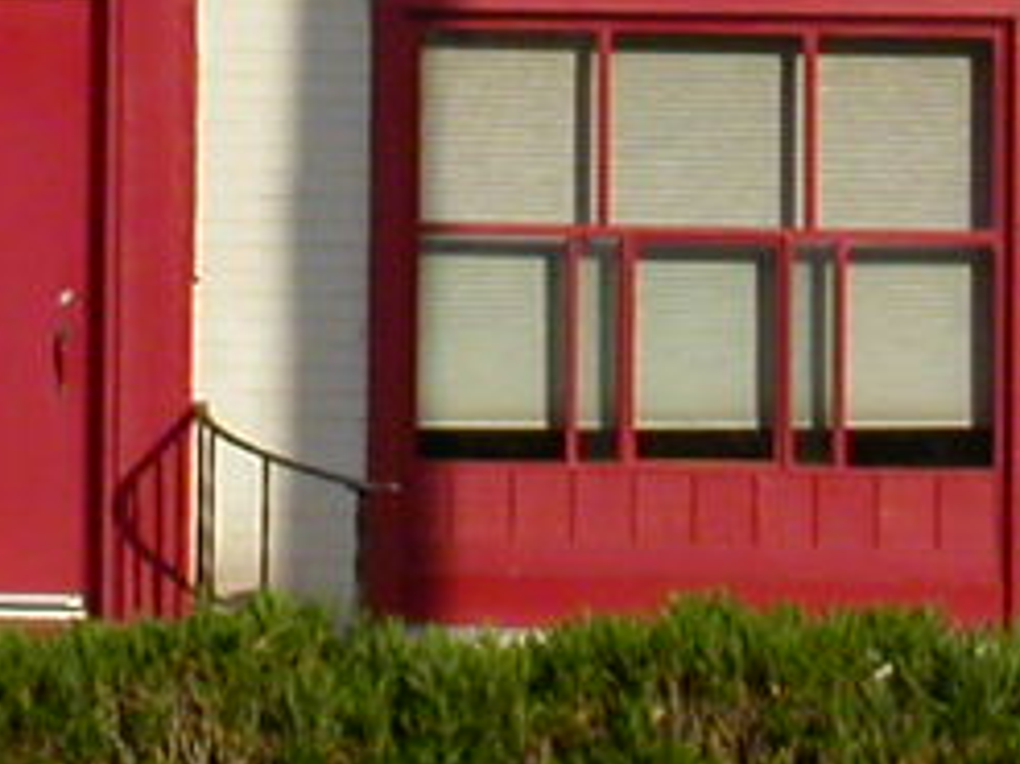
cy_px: -310
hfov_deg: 4.3
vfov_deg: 3.2
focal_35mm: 460
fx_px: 13548
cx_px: -4
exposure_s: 1/945
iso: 100
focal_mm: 16.8
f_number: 4.8
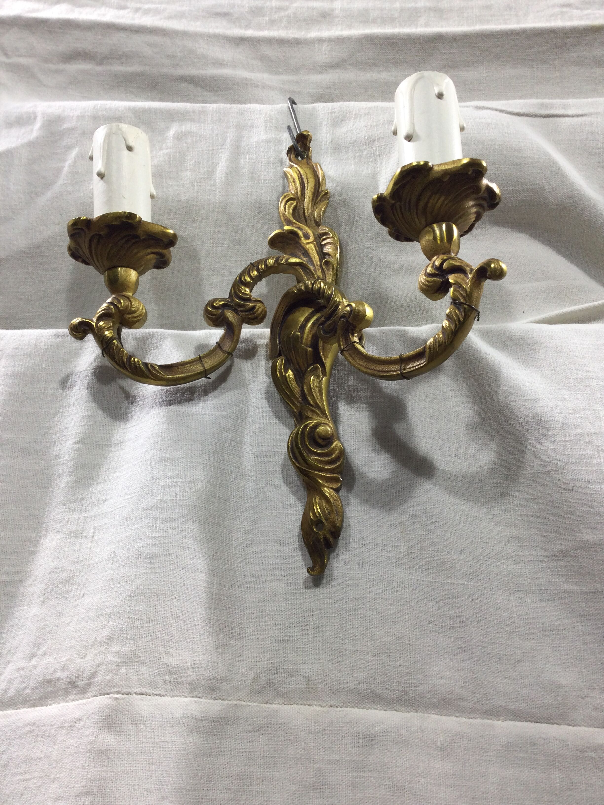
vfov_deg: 58.4
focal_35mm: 31
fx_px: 721
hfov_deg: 45.4
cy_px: 402
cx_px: 302
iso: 32
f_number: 2.4
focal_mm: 3.3
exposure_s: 1/50
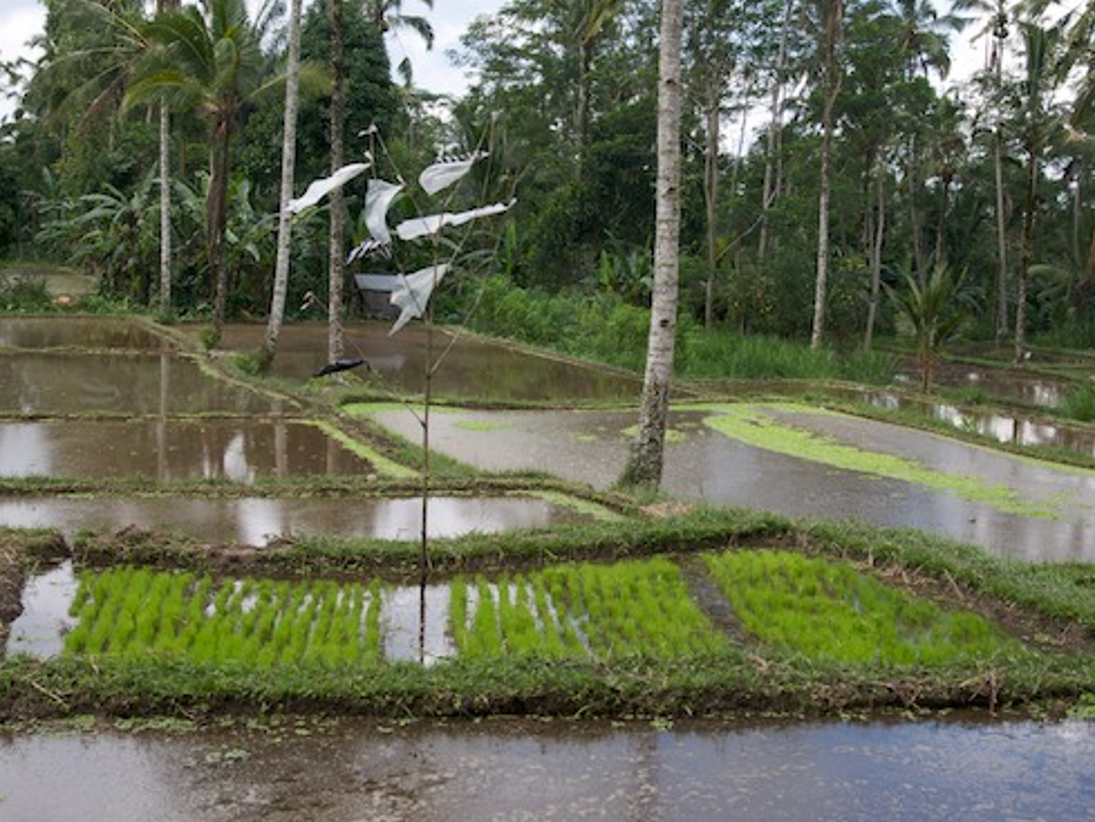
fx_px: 1677
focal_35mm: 53
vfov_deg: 27.5
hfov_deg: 36.2
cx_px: 575
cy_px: 379
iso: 320
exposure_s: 1/320
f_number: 9
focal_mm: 30
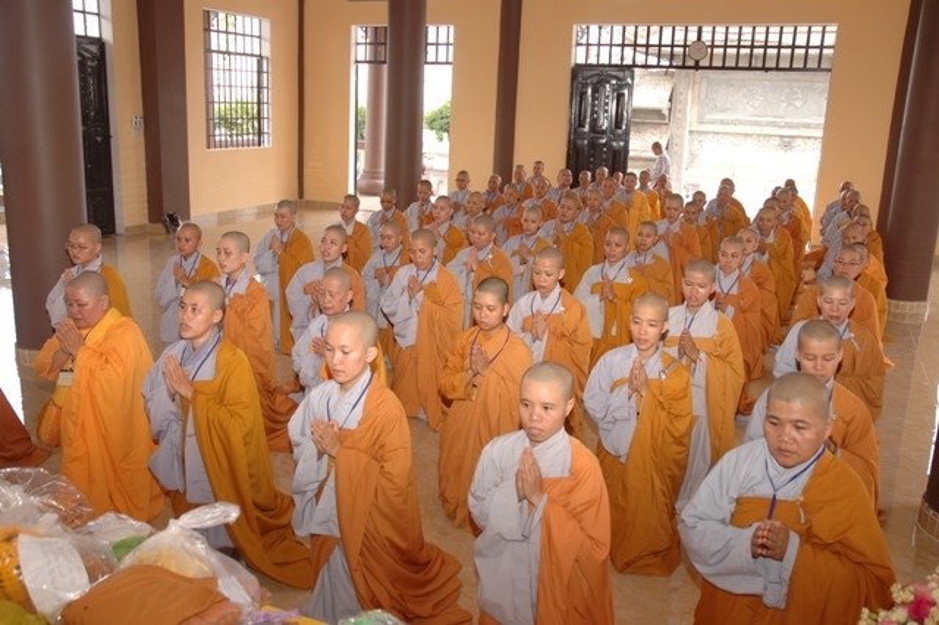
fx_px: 860
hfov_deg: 57.2
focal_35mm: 33
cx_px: 470
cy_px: 312
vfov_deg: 39.9
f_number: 4
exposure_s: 1/60
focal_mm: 22
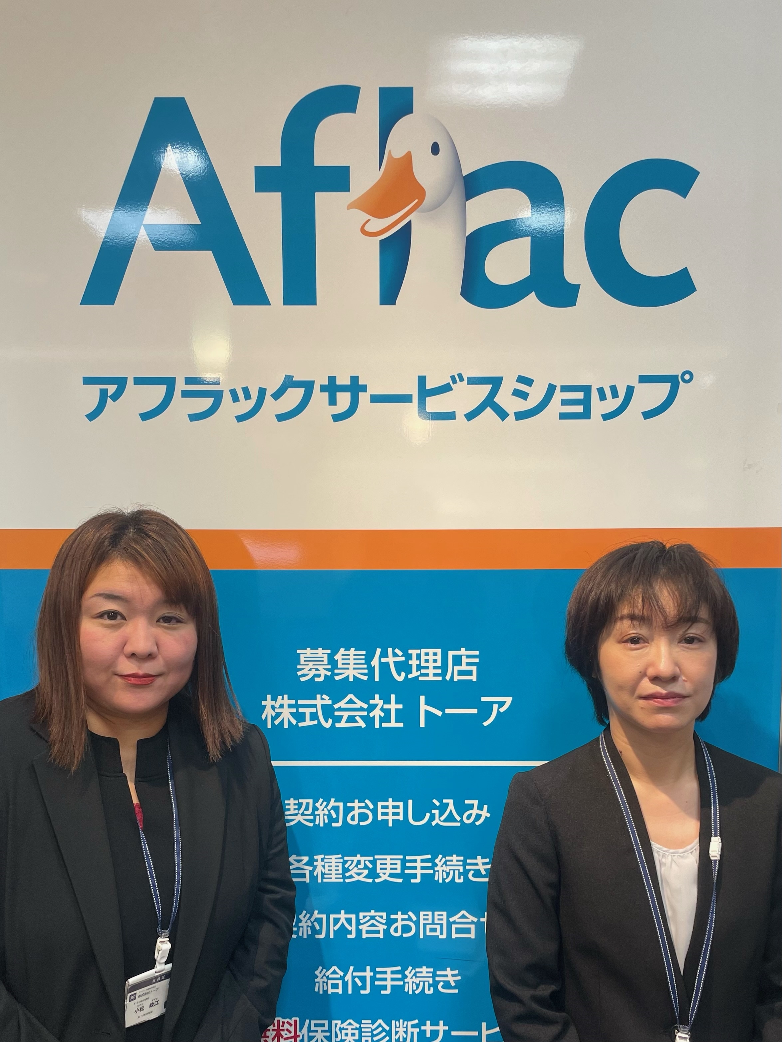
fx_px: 783
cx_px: 391
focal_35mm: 26
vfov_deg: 67.3
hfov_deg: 53.1
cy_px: 521
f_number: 1.6
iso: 64
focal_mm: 4.2
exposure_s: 1/100
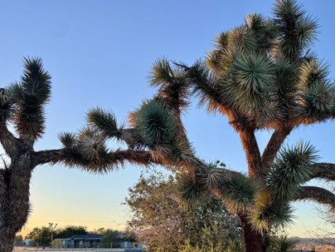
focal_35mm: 38
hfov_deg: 48.7
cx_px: 197
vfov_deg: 36.6
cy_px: 195
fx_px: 368
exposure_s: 1/1261
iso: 80
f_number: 1.78
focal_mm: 6.76
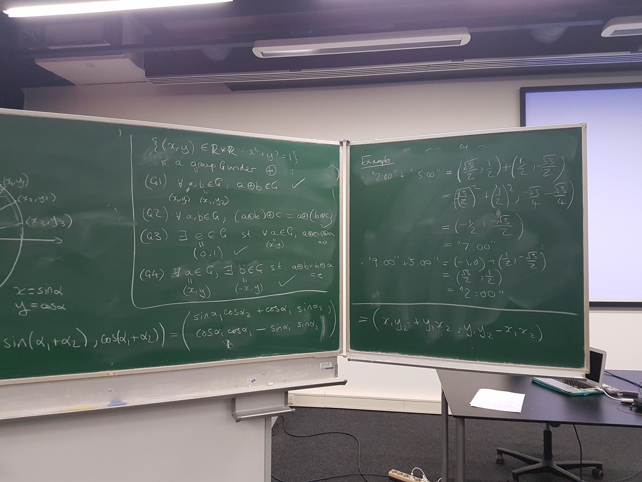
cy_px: 241
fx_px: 482
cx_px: 321
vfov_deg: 53.1
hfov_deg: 67.3
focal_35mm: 26
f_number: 1.7
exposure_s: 1/50
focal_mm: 4.2
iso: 160
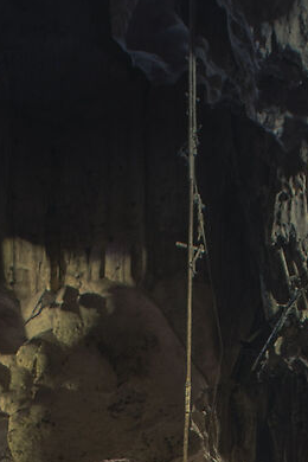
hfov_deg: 11.1
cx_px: 81
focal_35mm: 123
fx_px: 1578
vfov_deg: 12.2
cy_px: 1199
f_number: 3.2
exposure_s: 25
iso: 125
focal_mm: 20
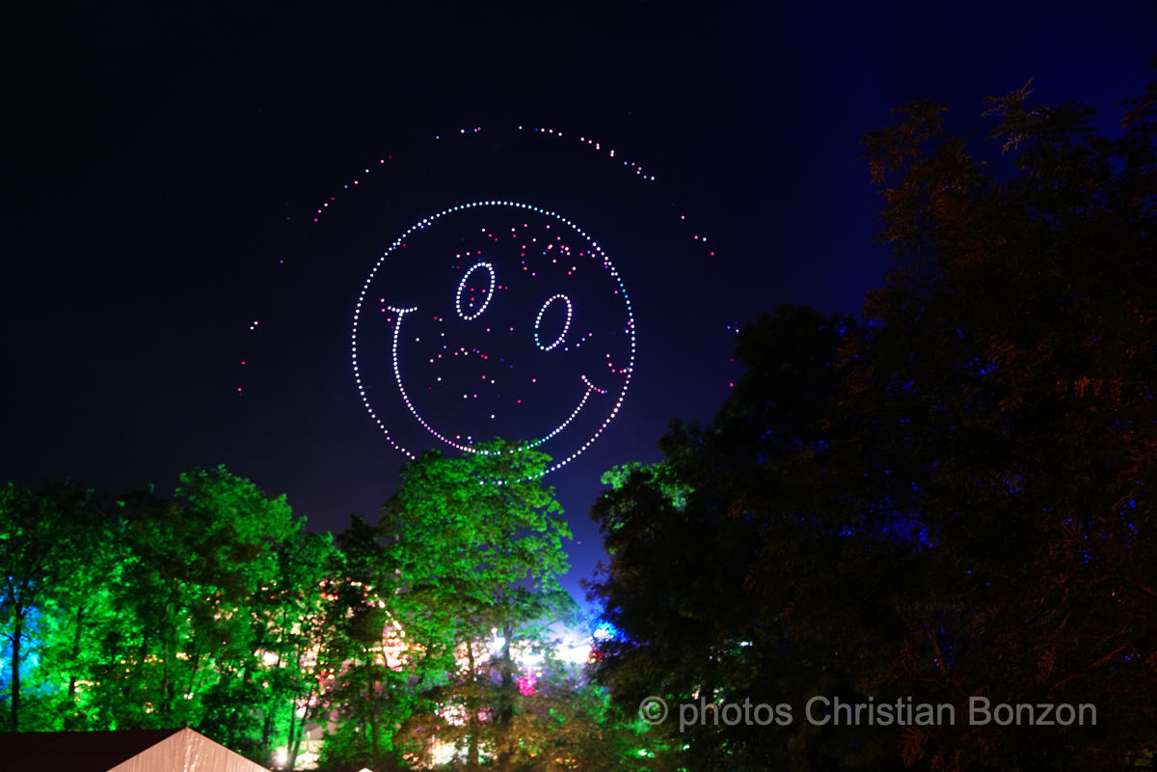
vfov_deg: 27.0
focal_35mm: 50
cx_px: 578
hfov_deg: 39.6
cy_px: 386
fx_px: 1607
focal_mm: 50
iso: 2500
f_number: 2.8
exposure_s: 1/4
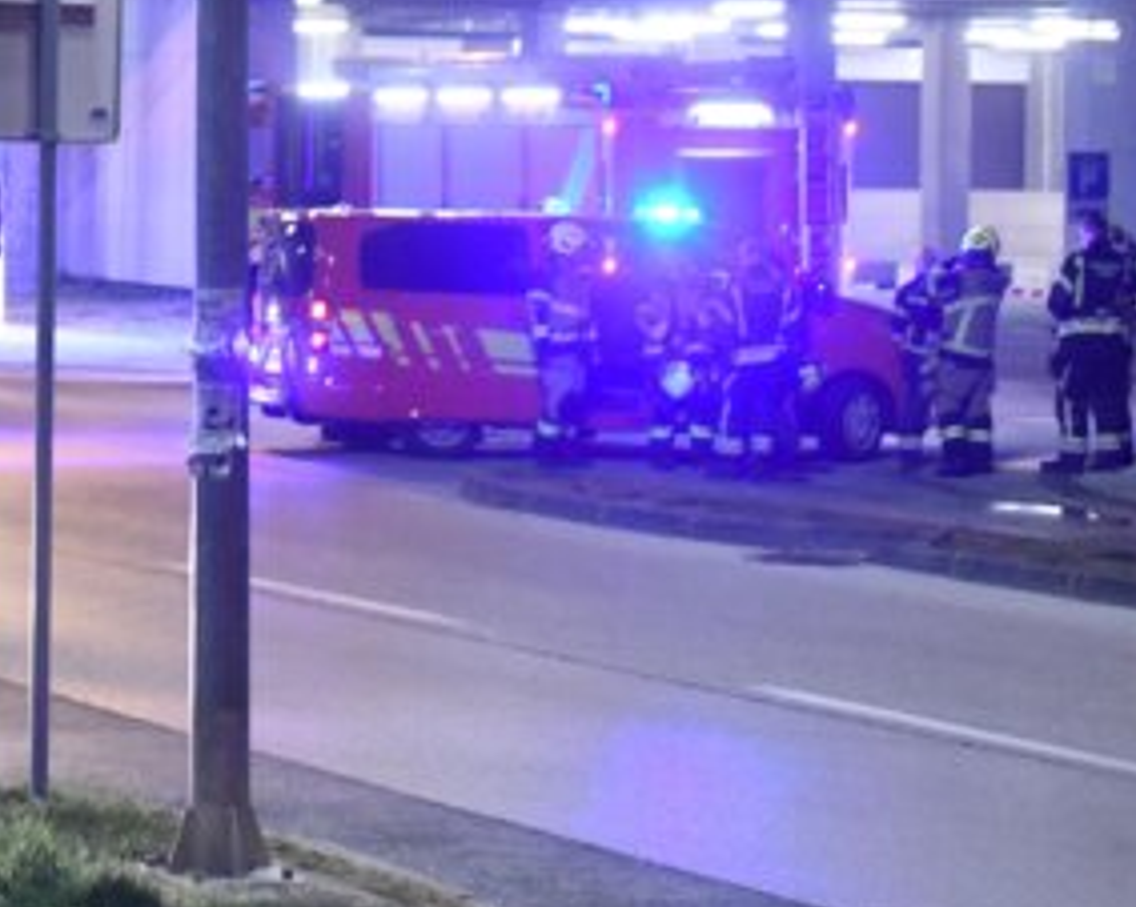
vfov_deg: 11.2
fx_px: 4569
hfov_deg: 13.8
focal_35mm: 136
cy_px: -10
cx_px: -201
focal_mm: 40
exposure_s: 1/100
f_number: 2.8
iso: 4000
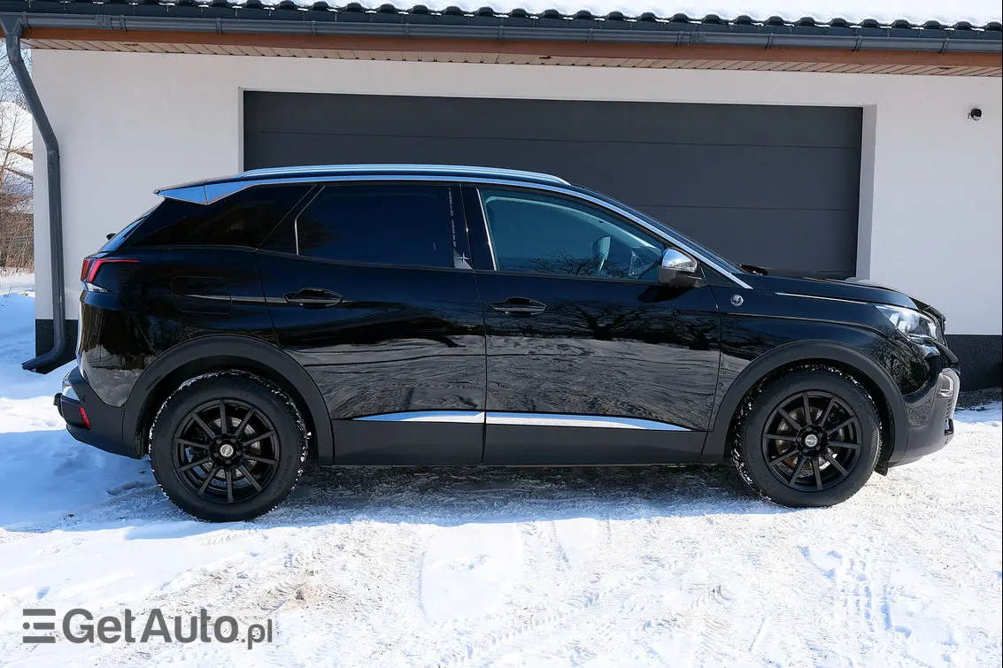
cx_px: 502
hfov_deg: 43.6
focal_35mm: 45
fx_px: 1253
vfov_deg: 29.9
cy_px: 334
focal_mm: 30.2
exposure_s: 1/280
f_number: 8
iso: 320
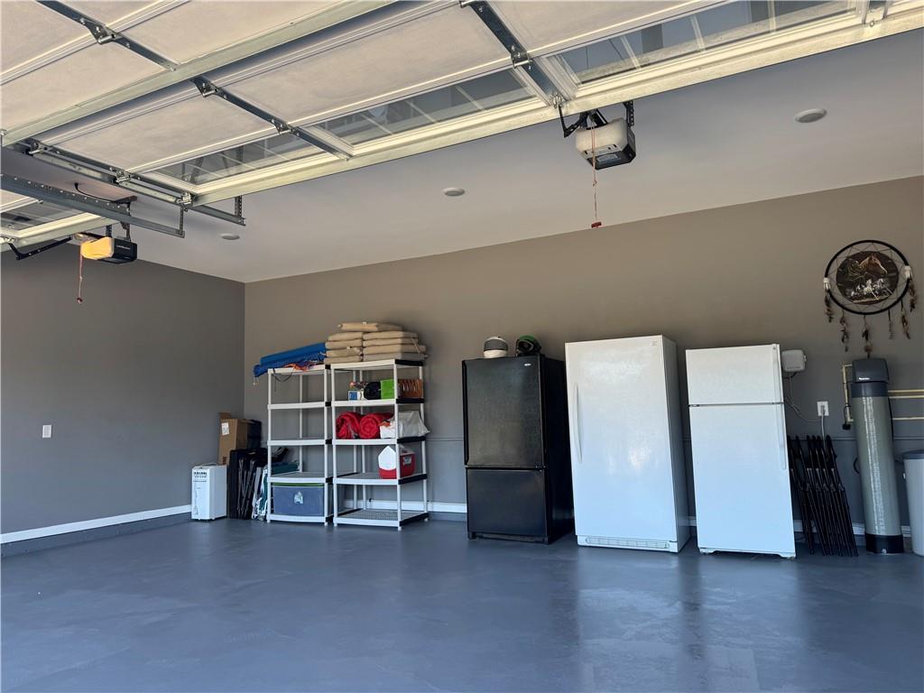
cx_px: 462
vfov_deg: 56.8
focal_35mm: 24
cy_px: 346
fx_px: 641
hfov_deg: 71.6
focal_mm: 6.76
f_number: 1.78
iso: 64
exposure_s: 1/149
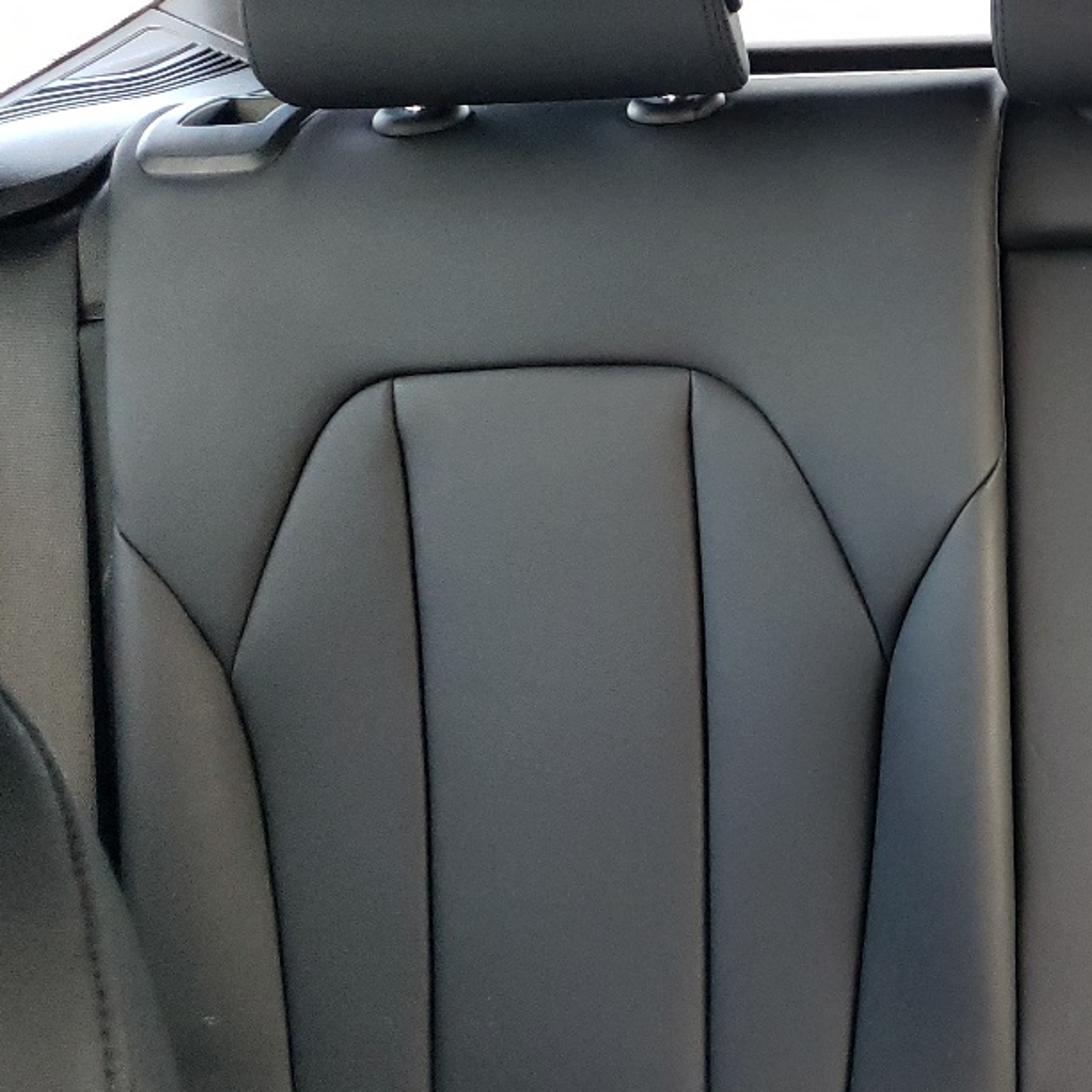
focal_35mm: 60
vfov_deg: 28.6
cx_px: 1267
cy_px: 445
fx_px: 2141
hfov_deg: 25.9
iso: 318
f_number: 1.5
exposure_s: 1/60.2
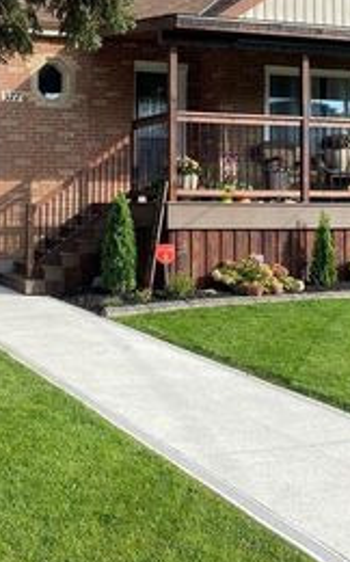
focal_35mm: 53
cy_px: 193
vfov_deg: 37.9
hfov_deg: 23.9
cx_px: 52
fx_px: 811
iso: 32
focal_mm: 4.25
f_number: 1.8
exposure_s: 1/1082
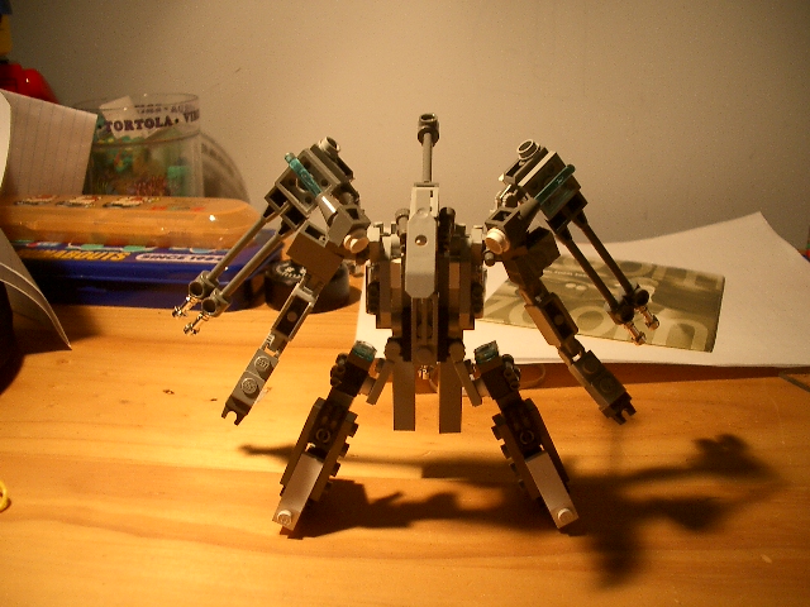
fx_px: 819
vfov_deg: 40.7
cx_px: 405
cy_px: 304
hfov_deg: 52.6
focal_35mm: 35
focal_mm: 5.8
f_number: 2.6
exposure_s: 1/30
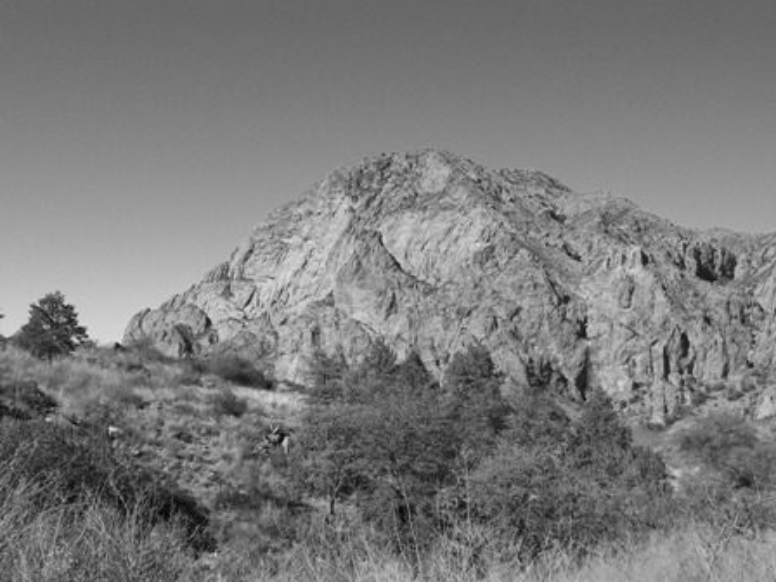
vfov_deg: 38.7
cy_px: 291
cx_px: 388
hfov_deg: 50.1
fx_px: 829
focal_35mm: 37
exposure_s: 1/500
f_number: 5.6
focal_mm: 5.6
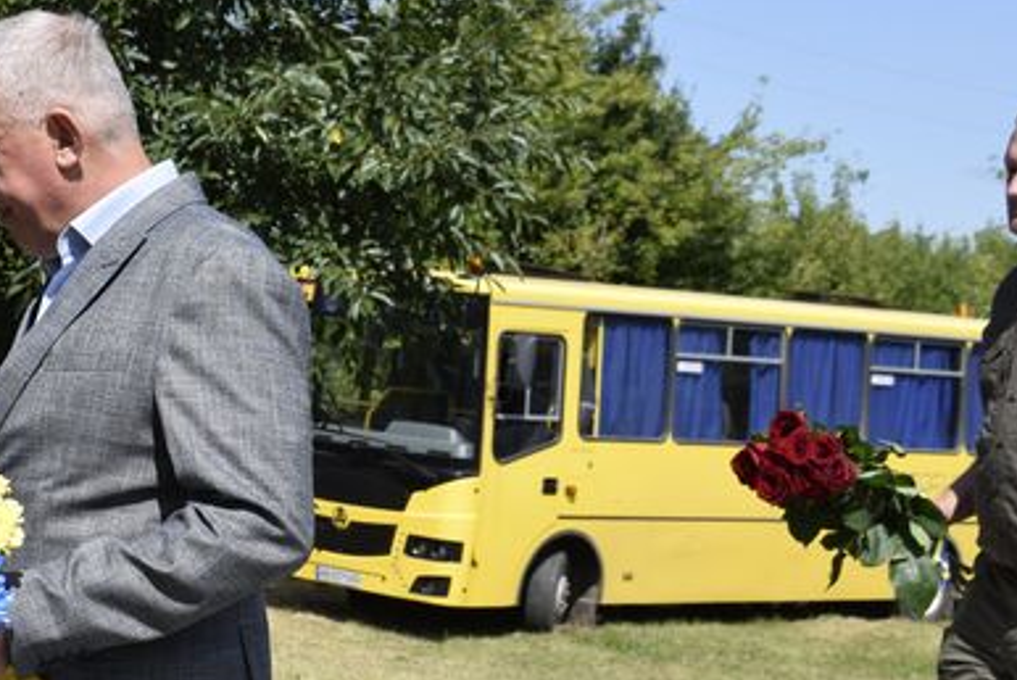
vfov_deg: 13.8
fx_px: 2799
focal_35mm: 99
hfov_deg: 20.1
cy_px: 523
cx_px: 45
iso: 200
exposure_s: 1/400
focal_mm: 34
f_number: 10
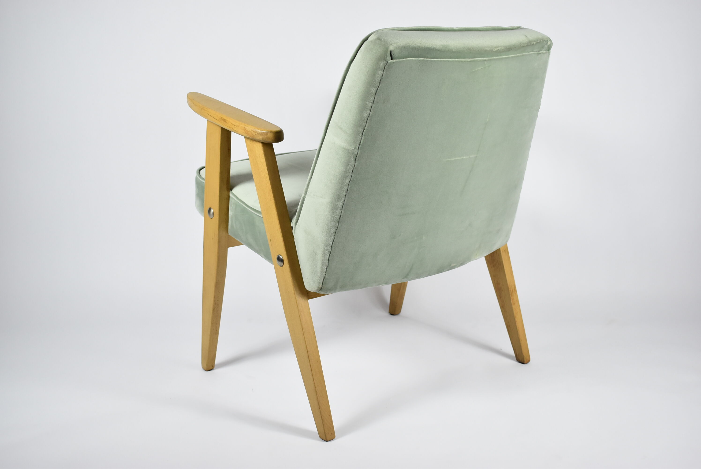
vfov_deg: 29.9
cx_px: 350
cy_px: 234
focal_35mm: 45
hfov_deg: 43.6
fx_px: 877
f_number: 4.5
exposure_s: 1/125
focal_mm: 30
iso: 800
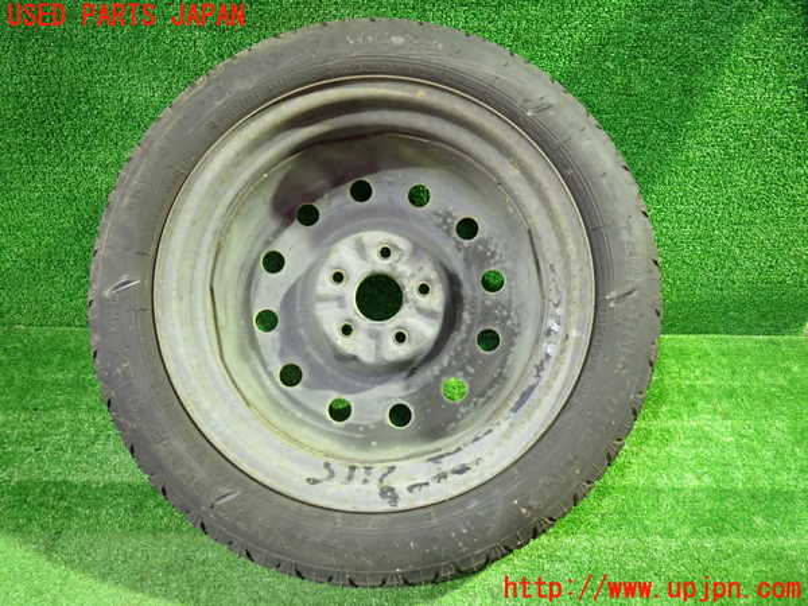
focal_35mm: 25
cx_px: 404
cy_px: 303
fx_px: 584
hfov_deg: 69.4
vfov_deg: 54.9
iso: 800
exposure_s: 1/20
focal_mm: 4.5
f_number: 2
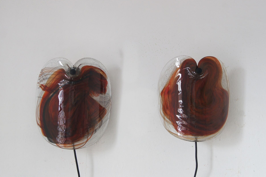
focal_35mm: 57
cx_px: 133
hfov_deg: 35.3
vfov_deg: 24.0
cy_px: 87
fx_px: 418
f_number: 5.6
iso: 400
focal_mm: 35
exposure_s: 1/50
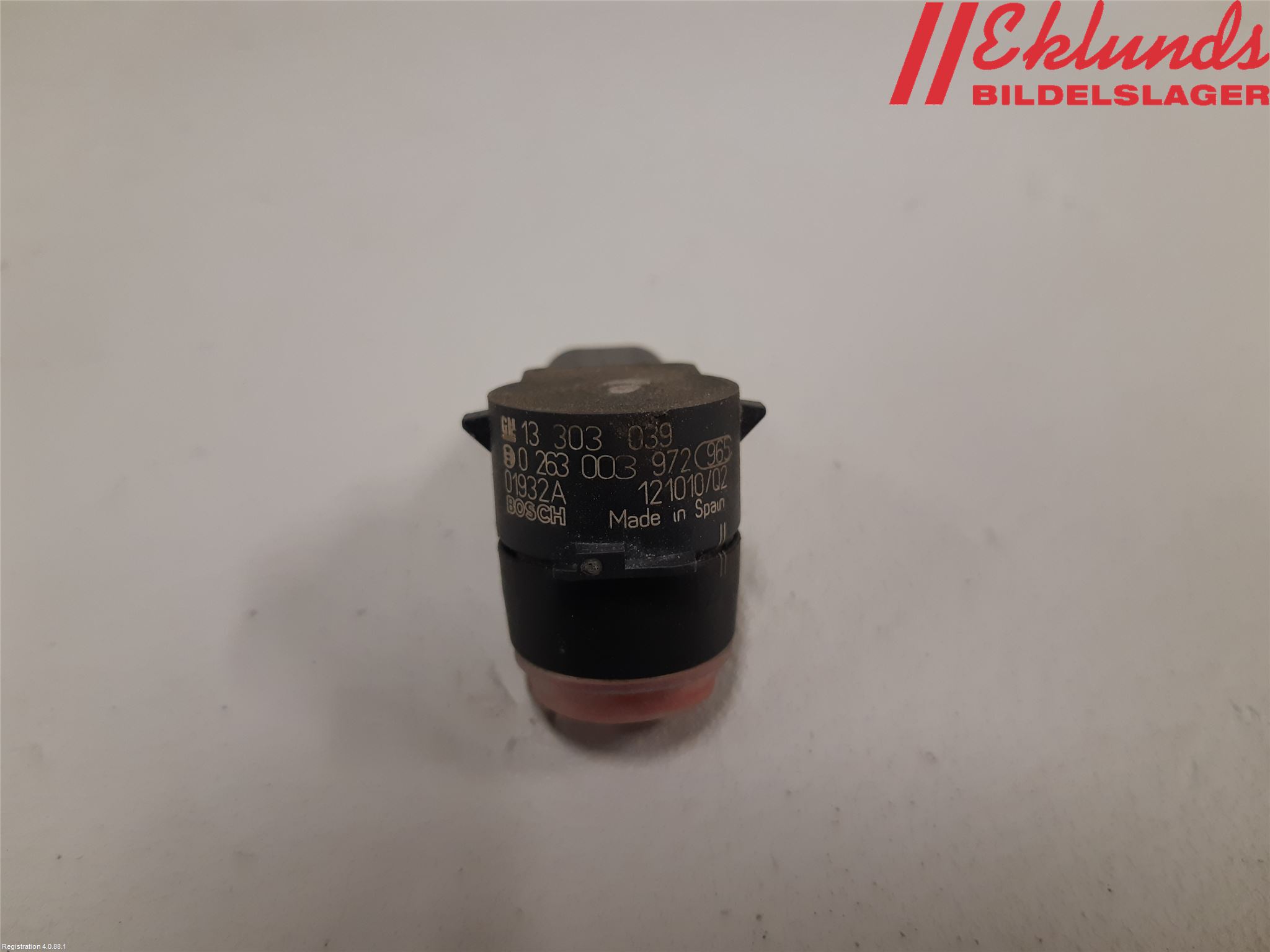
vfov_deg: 53.1
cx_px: 635
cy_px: 476
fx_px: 954
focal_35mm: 26
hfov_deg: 67.3
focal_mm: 3.93
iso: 125
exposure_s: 1/50
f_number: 1.7
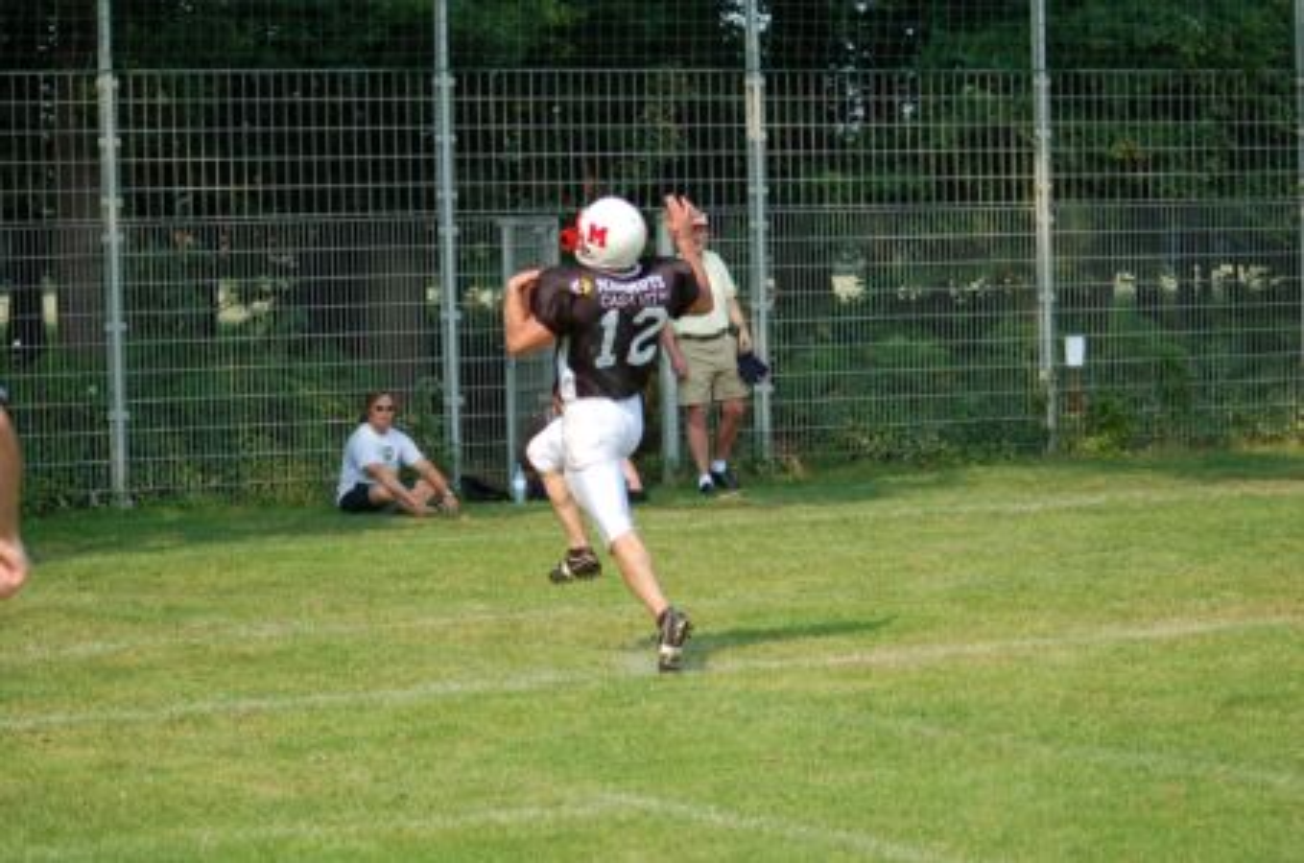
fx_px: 3795
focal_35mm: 105
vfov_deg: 13.0
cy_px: 432
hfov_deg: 19.5
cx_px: 652
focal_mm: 70
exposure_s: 1/1000
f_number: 4
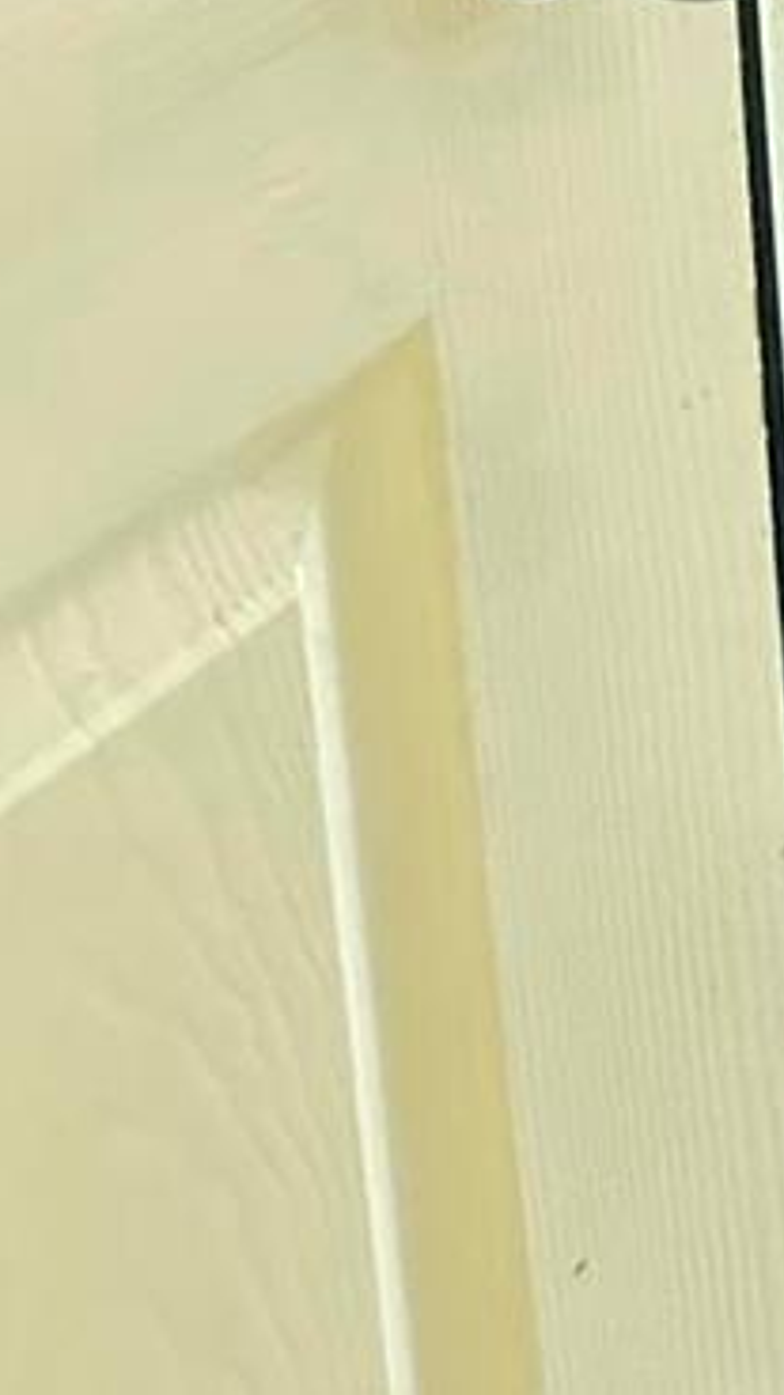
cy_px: -834
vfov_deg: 17.2
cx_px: 1996
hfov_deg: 9.6
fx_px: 4028
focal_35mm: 109
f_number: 1.78
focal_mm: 6.86
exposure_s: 1/24
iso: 1600
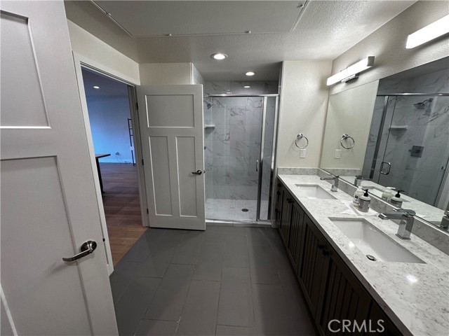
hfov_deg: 102.1
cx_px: 224
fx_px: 182
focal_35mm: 14
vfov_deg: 85.7
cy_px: 168
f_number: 2.2
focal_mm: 2.22
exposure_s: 1/120
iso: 125
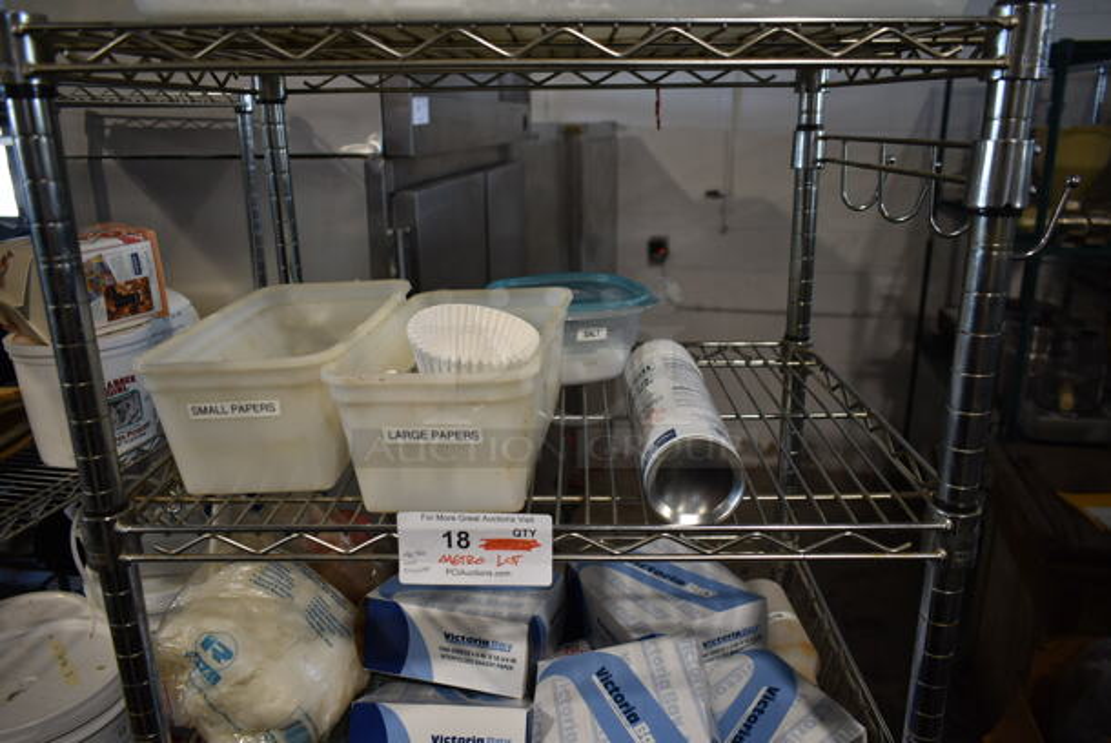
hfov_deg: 67.3
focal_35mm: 27
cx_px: 556
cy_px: 372
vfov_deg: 48.0
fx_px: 834
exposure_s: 1/30
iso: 200
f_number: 3.5
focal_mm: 18
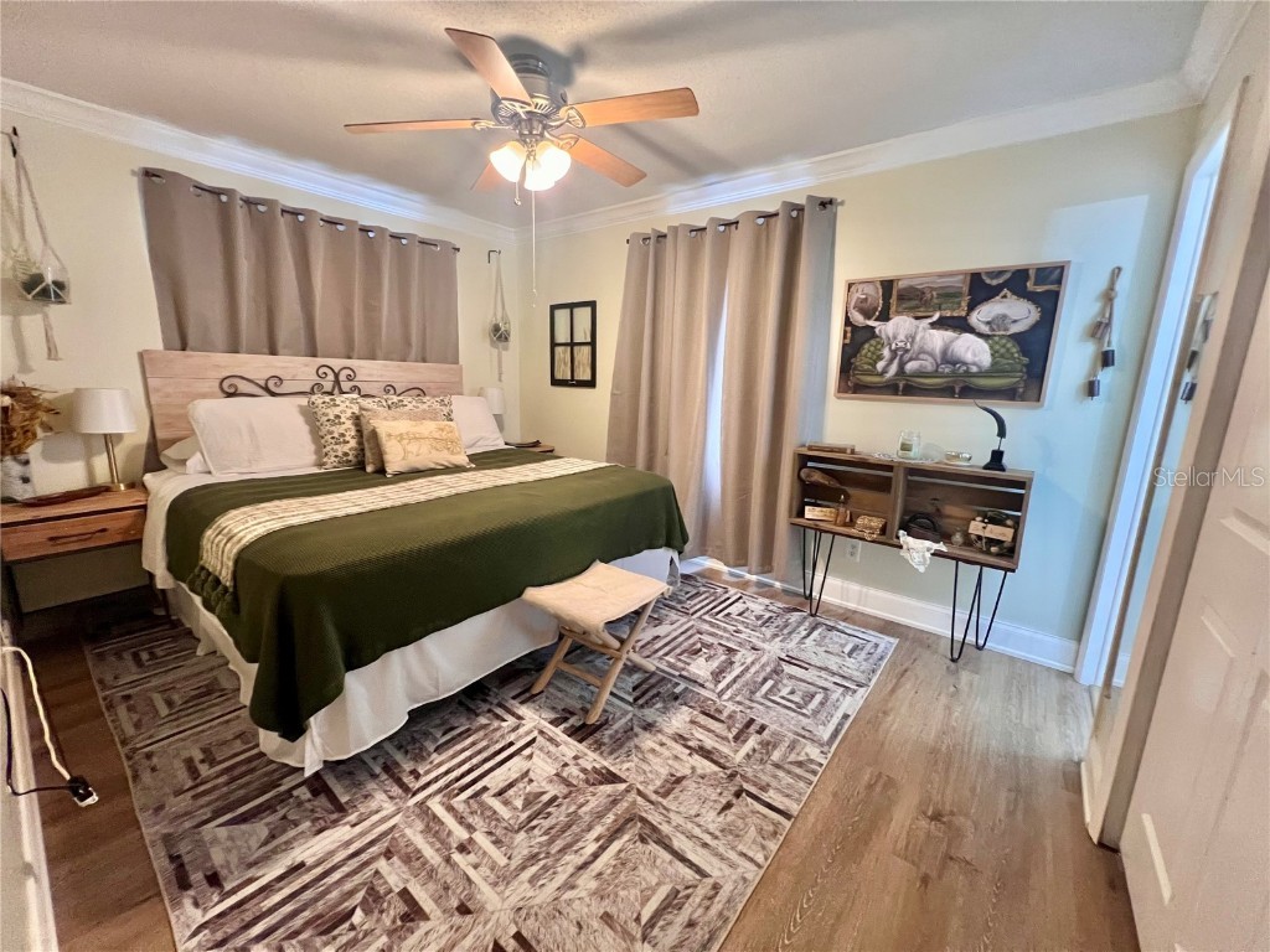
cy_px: 476
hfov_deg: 106.2
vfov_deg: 89.9
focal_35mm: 13
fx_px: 477
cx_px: 635
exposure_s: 1/60
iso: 500
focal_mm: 1.57
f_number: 1.8
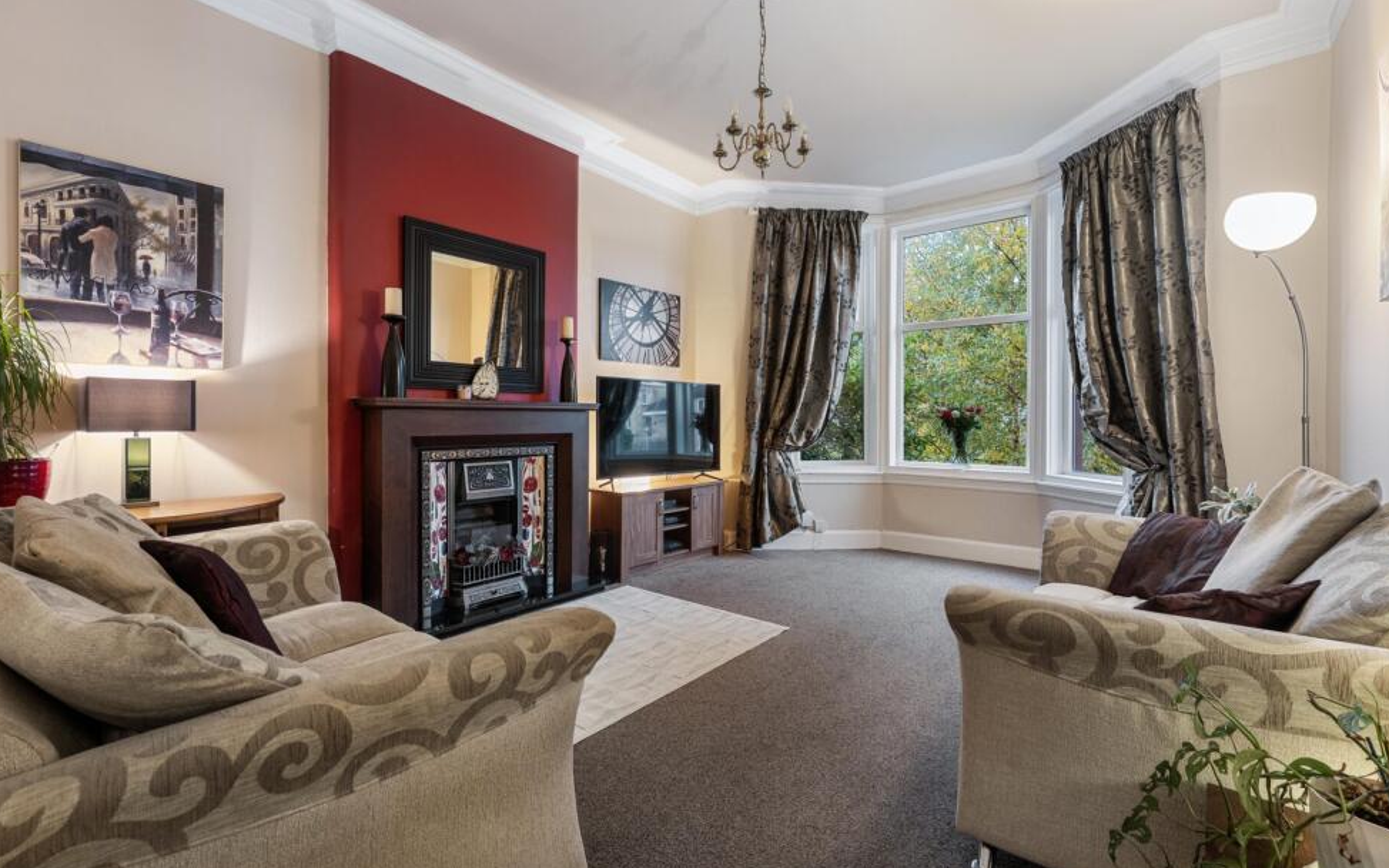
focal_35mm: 15
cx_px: 677
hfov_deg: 101.4
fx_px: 568
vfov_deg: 74.8
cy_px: 437
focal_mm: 14
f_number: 8
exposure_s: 2
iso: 640
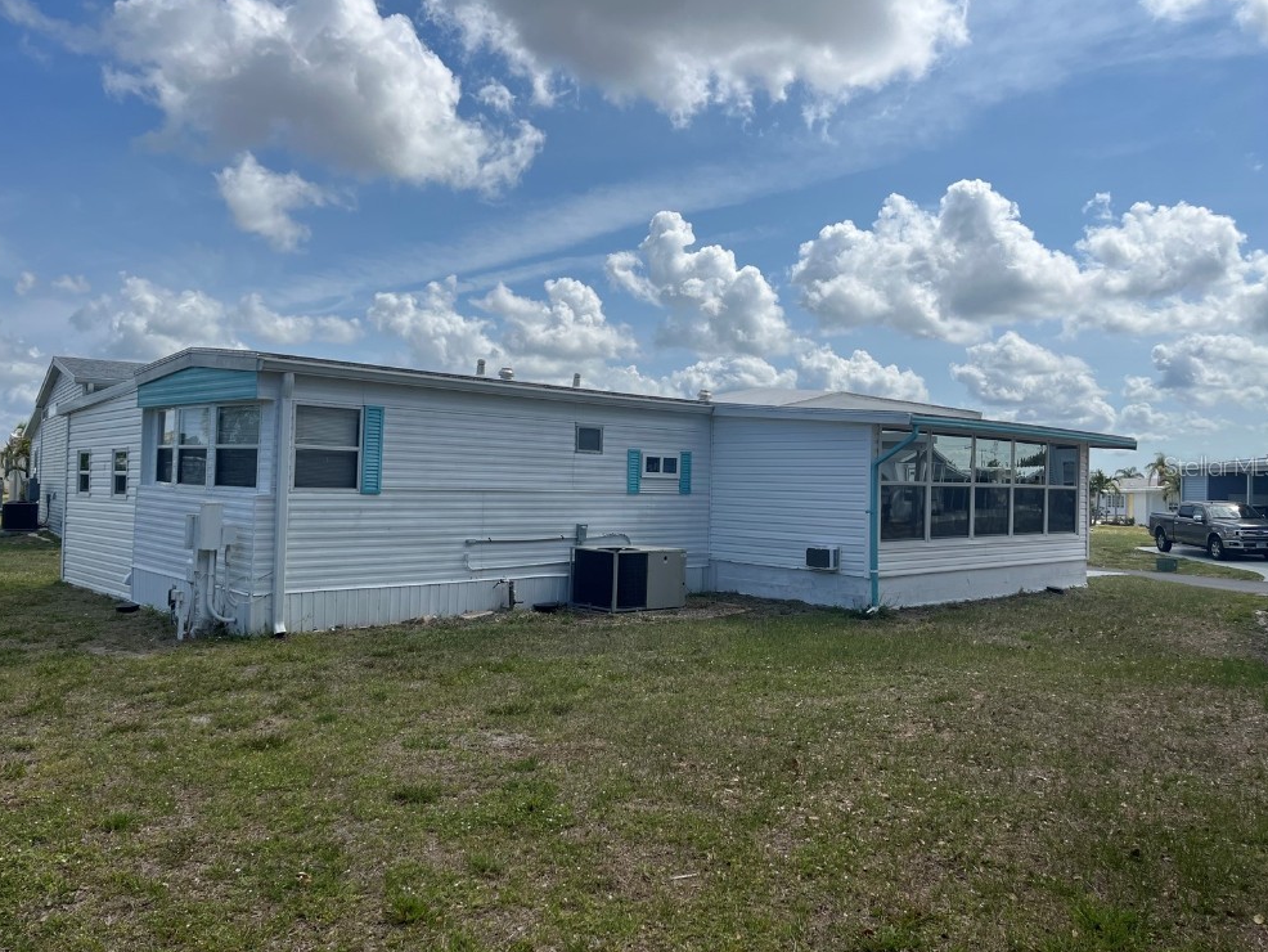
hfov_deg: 65.3
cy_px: 466
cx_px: 626
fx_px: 989
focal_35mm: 27
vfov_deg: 51.4
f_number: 1.6
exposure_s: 1/6173
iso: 50
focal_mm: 5.1
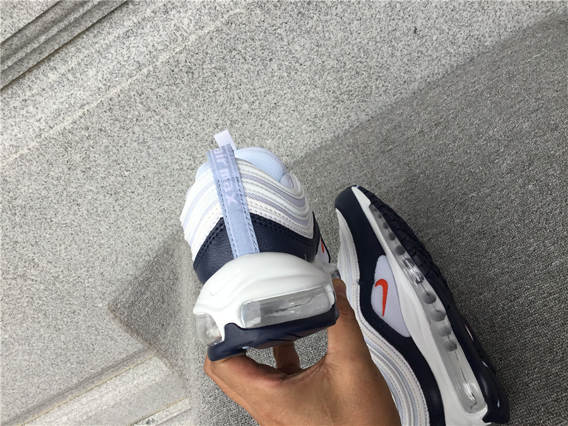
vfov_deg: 45.4
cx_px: 284
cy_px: 213
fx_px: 509
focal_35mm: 31
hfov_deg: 58.4
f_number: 2.4
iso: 25
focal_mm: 3.3
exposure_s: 1/261
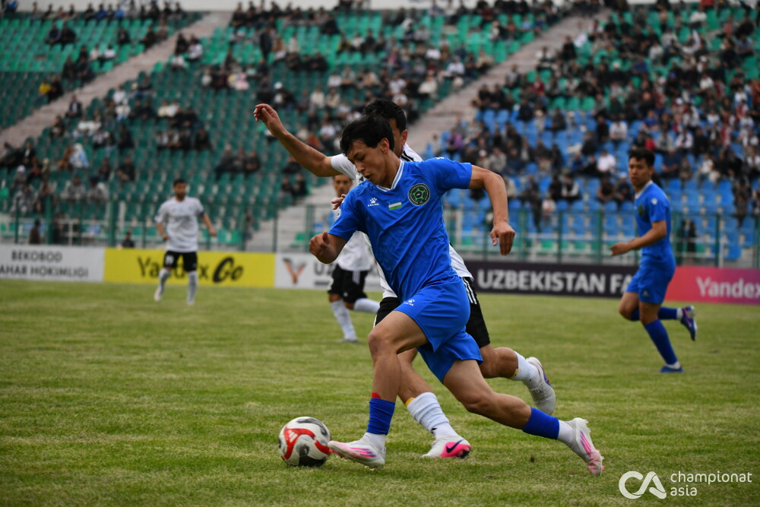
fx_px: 3167
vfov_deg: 9.2
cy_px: 254
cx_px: 380
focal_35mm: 150
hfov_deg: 13.7
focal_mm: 150
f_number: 5
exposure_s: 1/800
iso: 2000
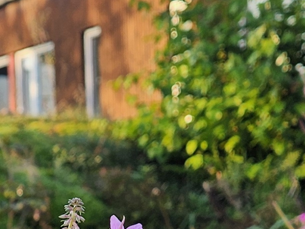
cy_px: 357
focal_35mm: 151
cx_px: -1
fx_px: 1331
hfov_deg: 12.9
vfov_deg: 9.5
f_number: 1.8
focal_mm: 5.4
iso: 25
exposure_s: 1/358
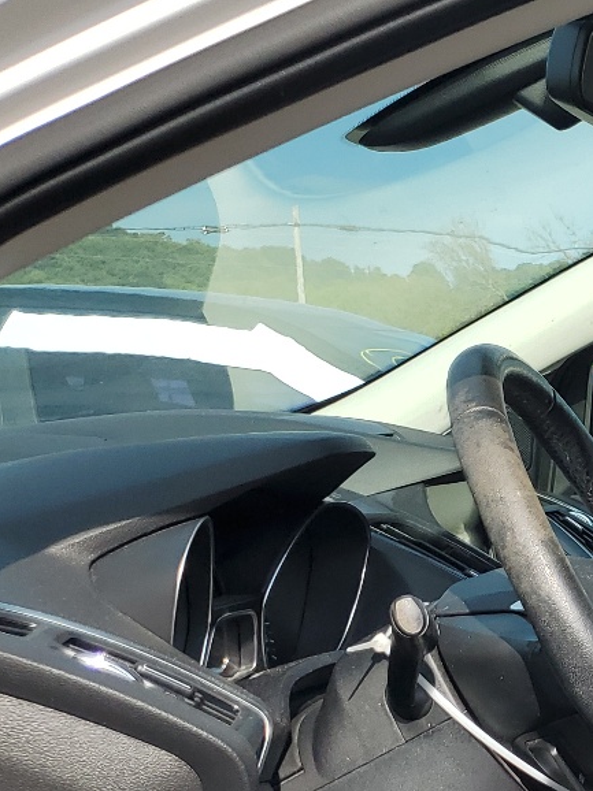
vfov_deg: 25.5
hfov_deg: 17.7
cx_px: 961
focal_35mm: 72
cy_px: 818
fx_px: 1646
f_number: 1.5
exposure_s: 1/1667
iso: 50
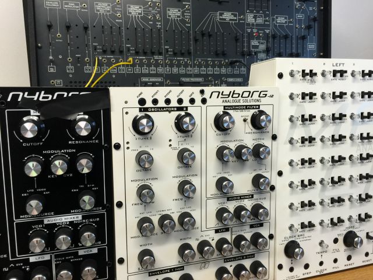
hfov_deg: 61.7
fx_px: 312
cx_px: 186
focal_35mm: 29
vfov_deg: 48.2
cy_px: 140
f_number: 2.2
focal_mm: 4.15
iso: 64
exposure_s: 1/33
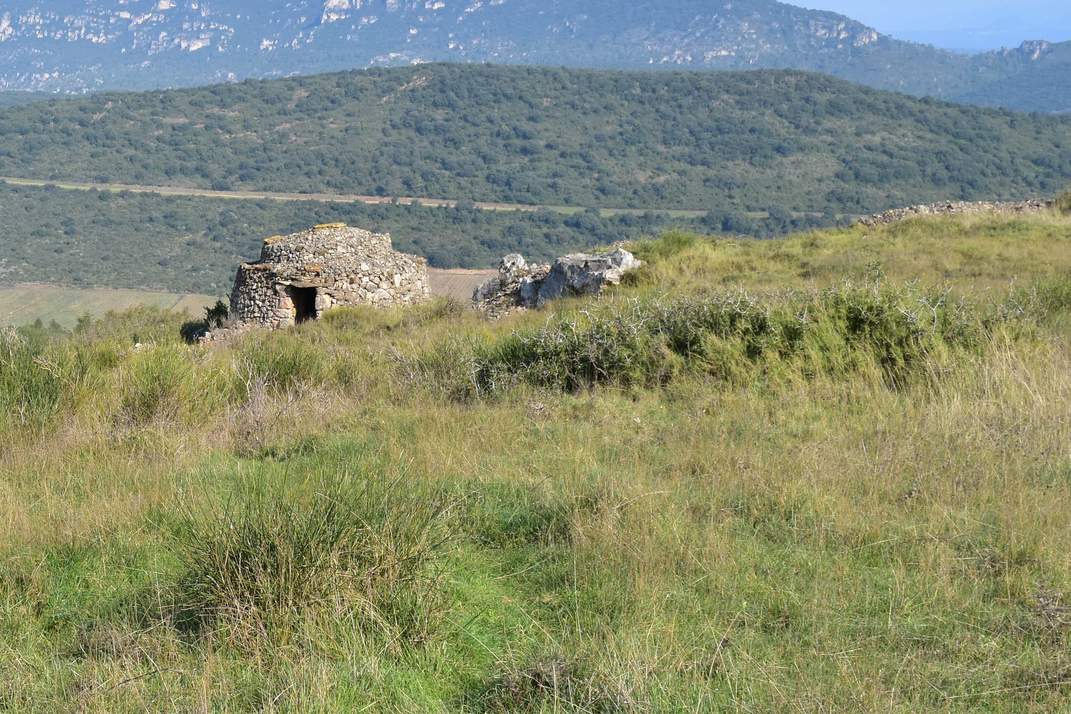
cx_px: 117
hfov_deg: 27.9
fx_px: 2080
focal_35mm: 70
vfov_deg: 19.4
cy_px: 456
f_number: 16
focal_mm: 25
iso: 400
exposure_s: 1/250
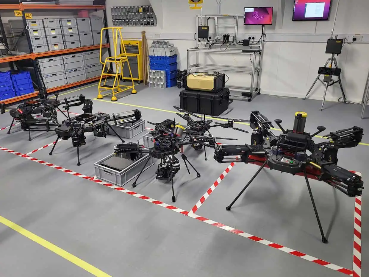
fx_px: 277
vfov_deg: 53.1
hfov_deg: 67.3
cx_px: 184
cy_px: 138
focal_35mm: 26
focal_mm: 5.4
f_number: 1.8
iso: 200
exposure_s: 1/50
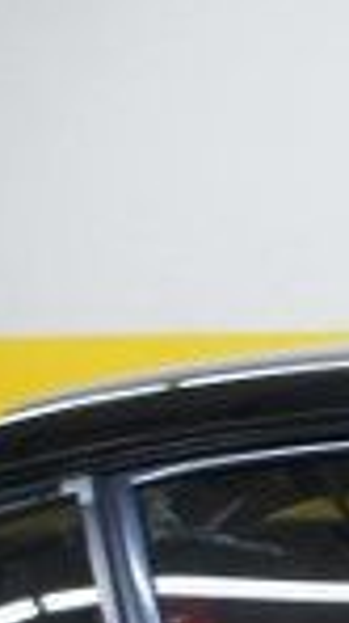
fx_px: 3215
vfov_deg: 10.9
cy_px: 638
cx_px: 900
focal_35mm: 195
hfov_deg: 5.9
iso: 250
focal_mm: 18
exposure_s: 1/30
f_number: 3.5
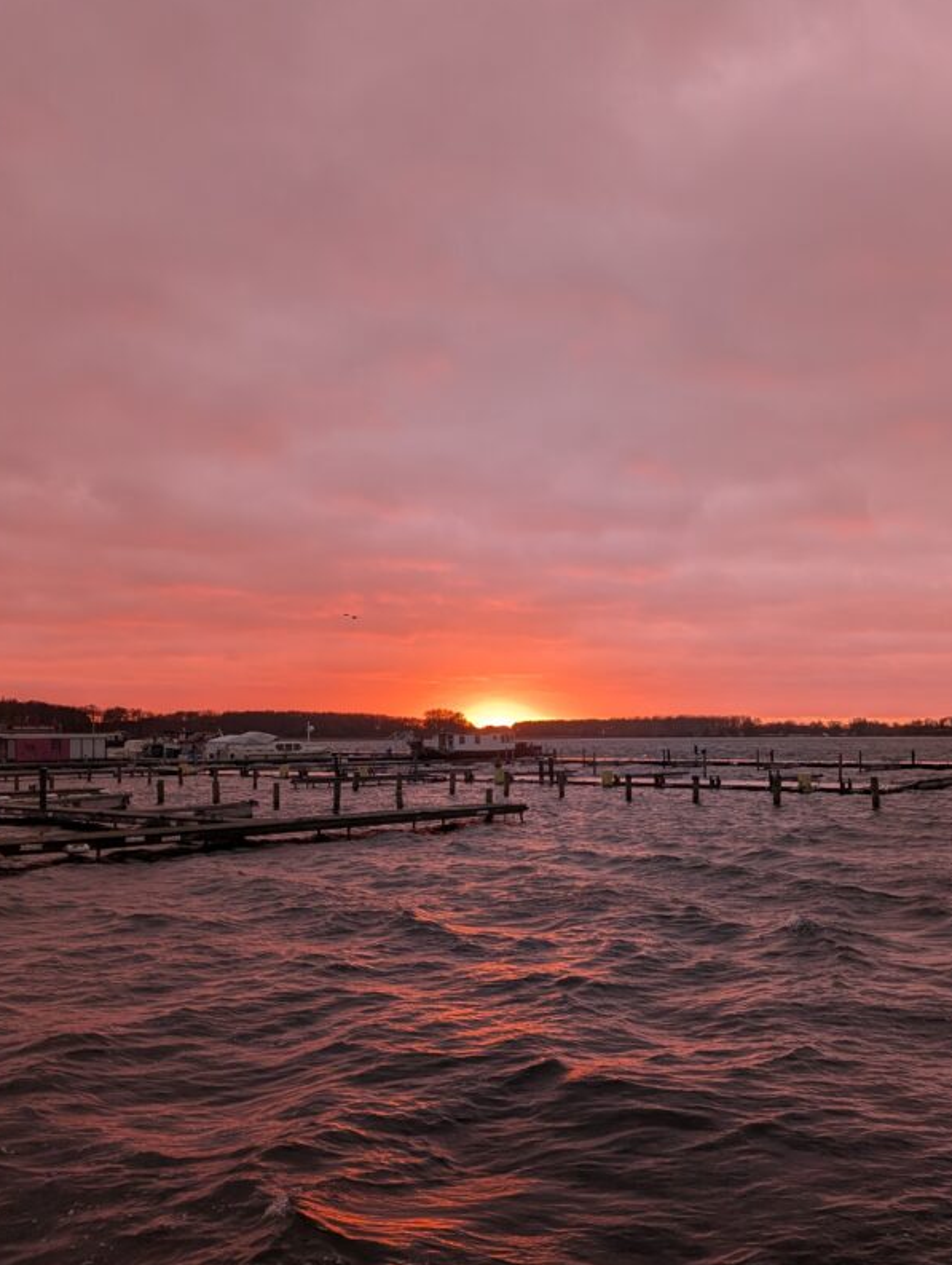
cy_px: 703
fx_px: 1134
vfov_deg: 58.1
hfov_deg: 45.4
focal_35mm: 31
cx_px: 545
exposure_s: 1/168
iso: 45
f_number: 1.68
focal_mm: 6.9
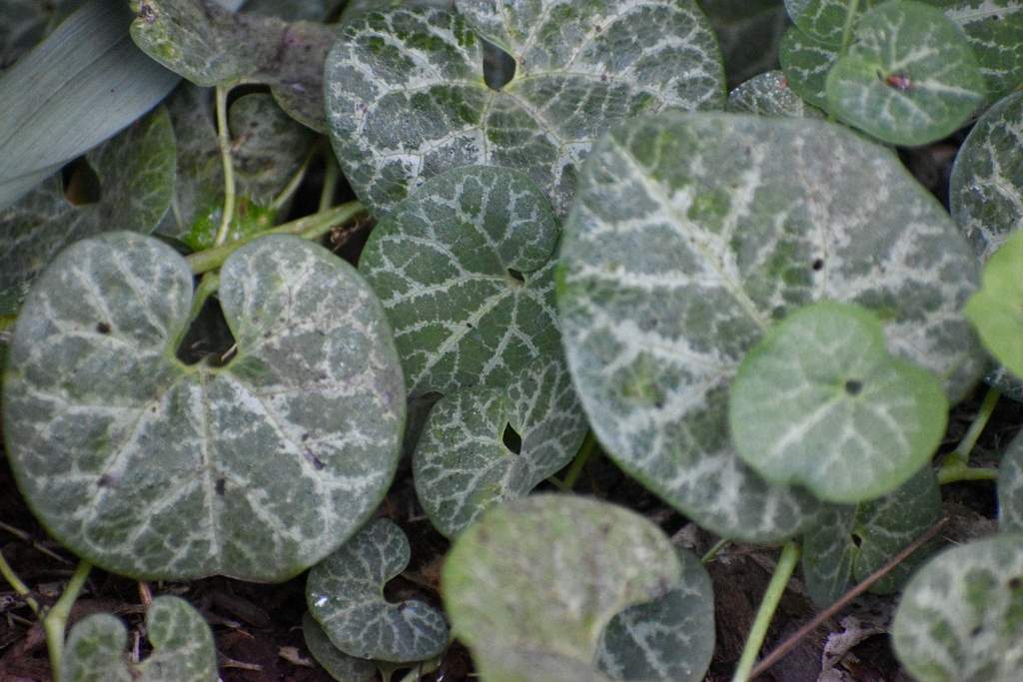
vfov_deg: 3.1
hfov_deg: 4.6
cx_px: 512
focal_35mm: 450
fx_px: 12788
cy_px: 341
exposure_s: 1/800
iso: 5000
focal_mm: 300
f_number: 6.3
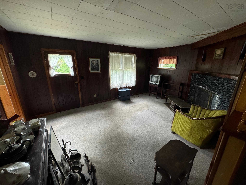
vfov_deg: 85.7
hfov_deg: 102.1
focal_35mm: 14
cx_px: 123
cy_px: 92
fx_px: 99
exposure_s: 1/60
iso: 500
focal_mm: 2.22
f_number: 2.2
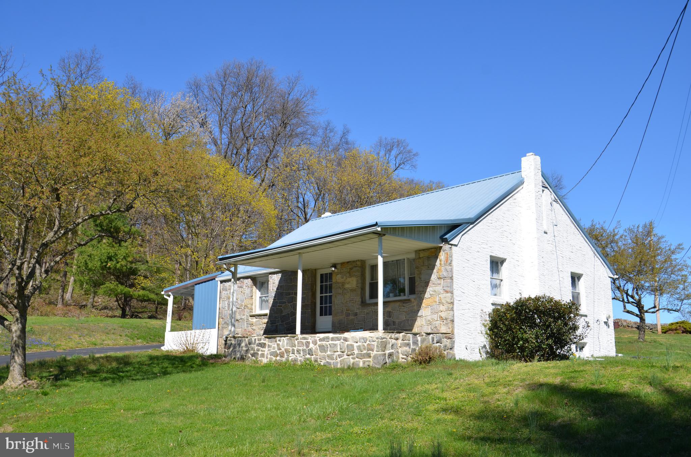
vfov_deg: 35.3
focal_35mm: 38
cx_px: 346
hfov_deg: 51.4
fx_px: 718
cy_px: 228
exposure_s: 1/250
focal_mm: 25
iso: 100
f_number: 8
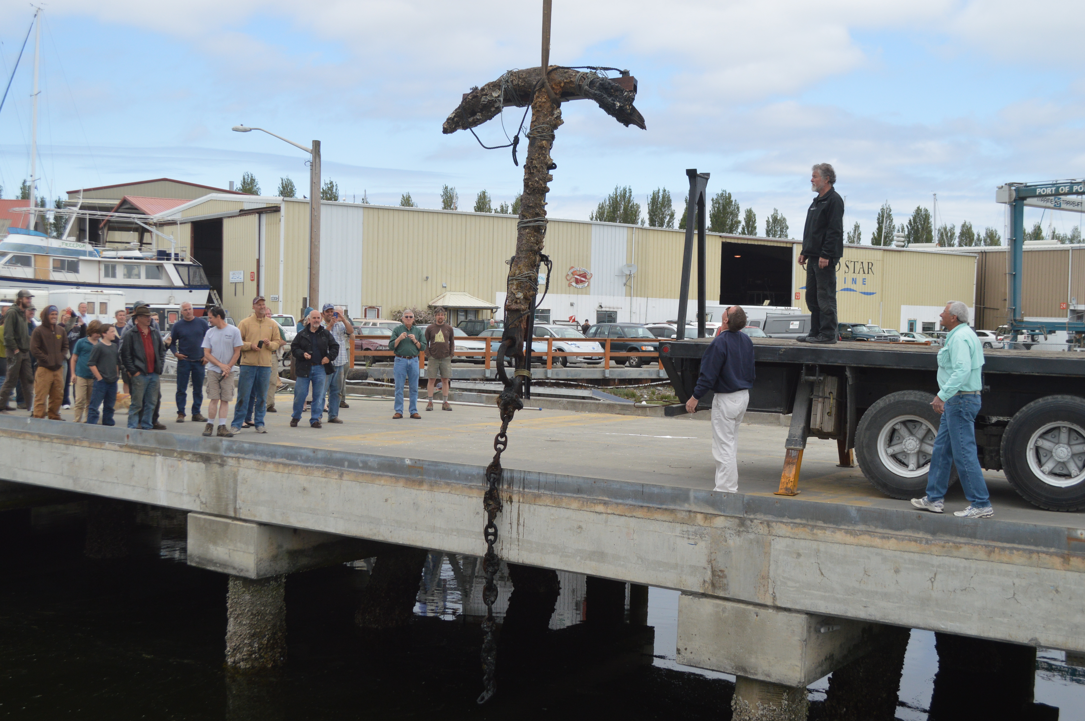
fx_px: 1265
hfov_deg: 46.4
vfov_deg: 31.8
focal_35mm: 42
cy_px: 360
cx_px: 542
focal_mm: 28
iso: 400
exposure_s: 1/1250
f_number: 5.6
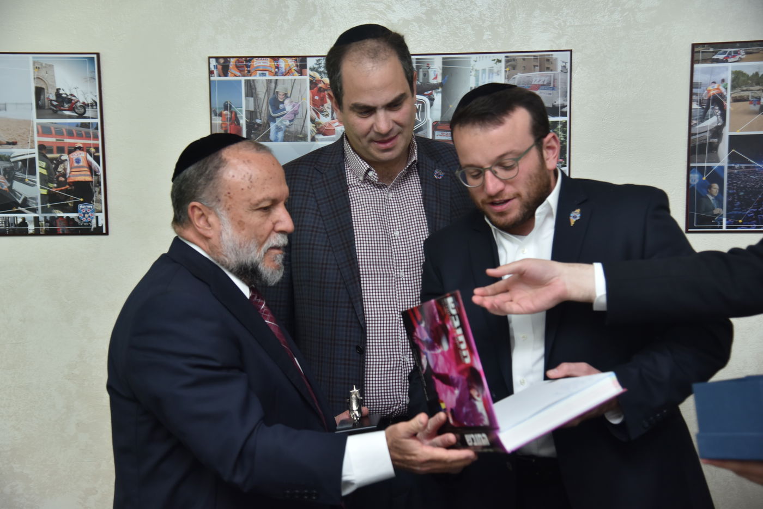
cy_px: 254
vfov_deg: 26.0
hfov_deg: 38.2
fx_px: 1102
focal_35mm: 52
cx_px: 382
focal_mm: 52
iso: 500
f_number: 4
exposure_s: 1/200
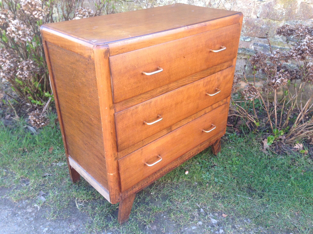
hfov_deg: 55.4
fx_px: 298
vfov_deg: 42.9
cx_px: 156
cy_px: 117
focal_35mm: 33
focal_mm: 4.12
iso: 80
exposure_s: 1/120
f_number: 2.4
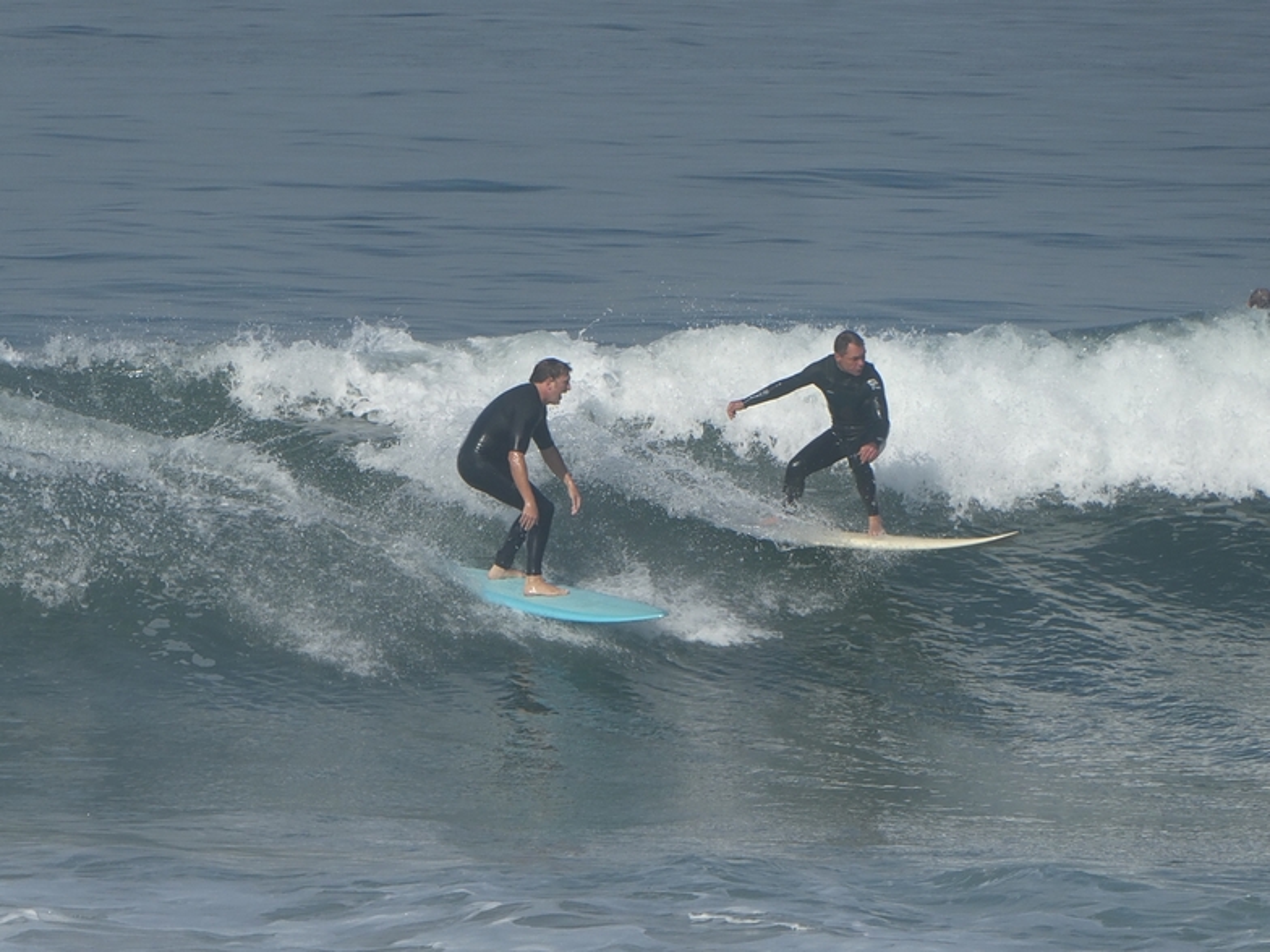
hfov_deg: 3.3
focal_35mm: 600
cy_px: 476
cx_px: 635
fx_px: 22013
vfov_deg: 2.5
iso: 80
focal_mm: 107.5
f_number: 6.1
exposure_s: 1/640
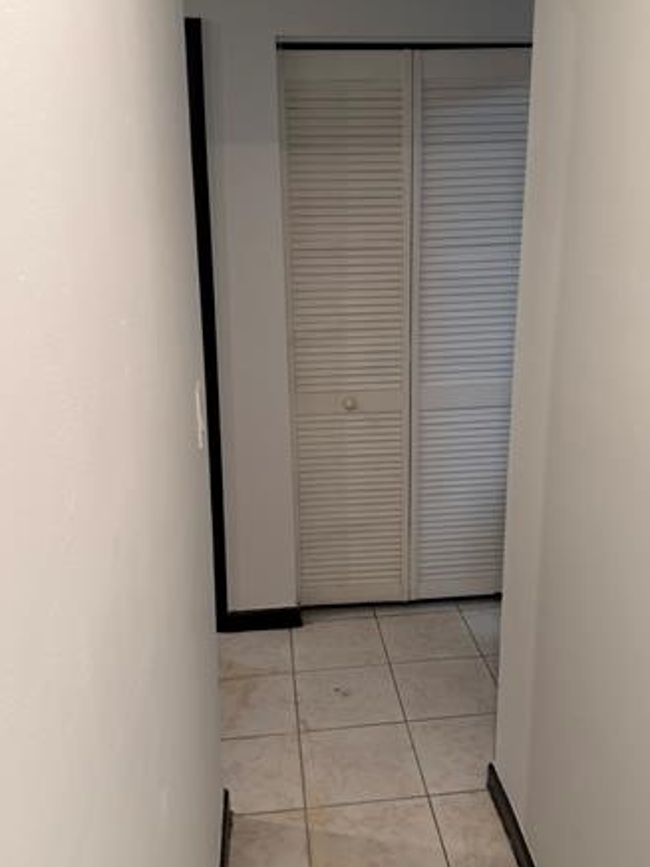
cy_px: 434
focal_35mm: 33
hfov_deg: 42.9
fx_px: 826
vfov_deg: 55.4
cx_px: 366
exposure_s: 1/60
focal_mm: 6.76
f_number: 1.78
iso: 125
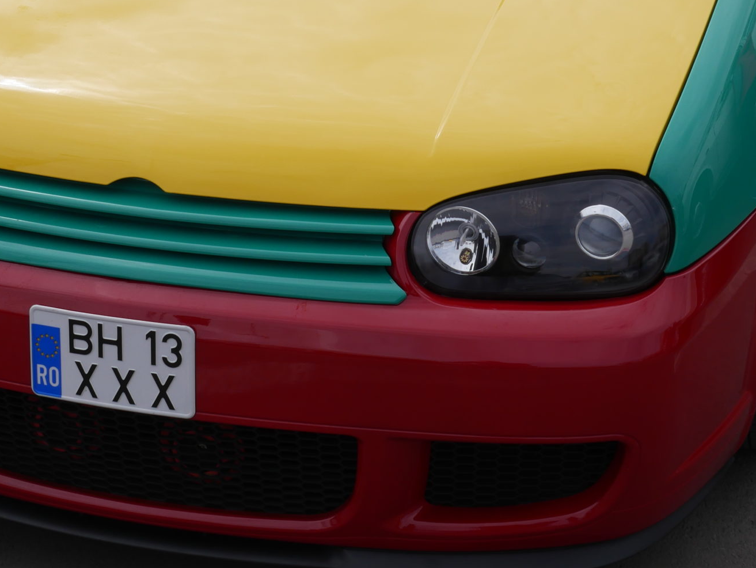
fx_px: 1704
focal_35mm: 78
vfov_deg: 18.7
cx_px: 362
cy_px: 81
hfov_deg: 25.0
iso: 200
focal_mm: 20
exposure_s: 1/400
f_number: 9
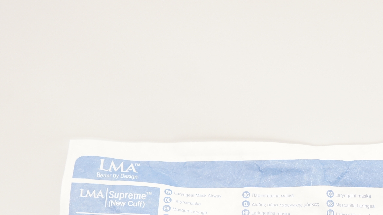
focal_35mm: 89
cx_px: 328
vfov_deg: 13.2
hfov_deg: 23.4
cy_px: 266
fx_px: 905
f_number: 5
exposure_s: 1/60
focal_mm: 27
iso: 400
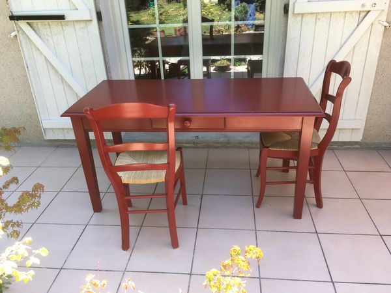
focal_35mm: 29
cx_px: 196
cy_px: 146
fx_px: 328
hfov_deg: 61.7
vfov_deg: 48.2
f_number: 2.2
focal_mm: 4.15
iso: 25
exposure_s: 1/103
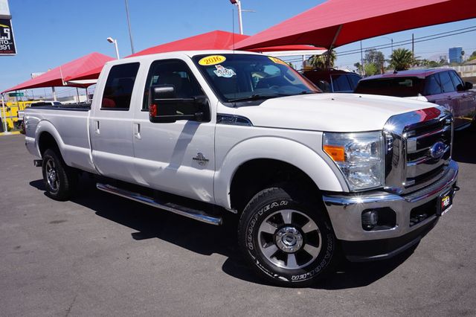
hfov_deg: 62.0
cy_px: 158
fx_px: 396
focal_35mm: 30
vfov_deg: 43.6
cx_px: 238
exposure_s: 1/125
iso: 100
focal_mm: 20
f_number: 13
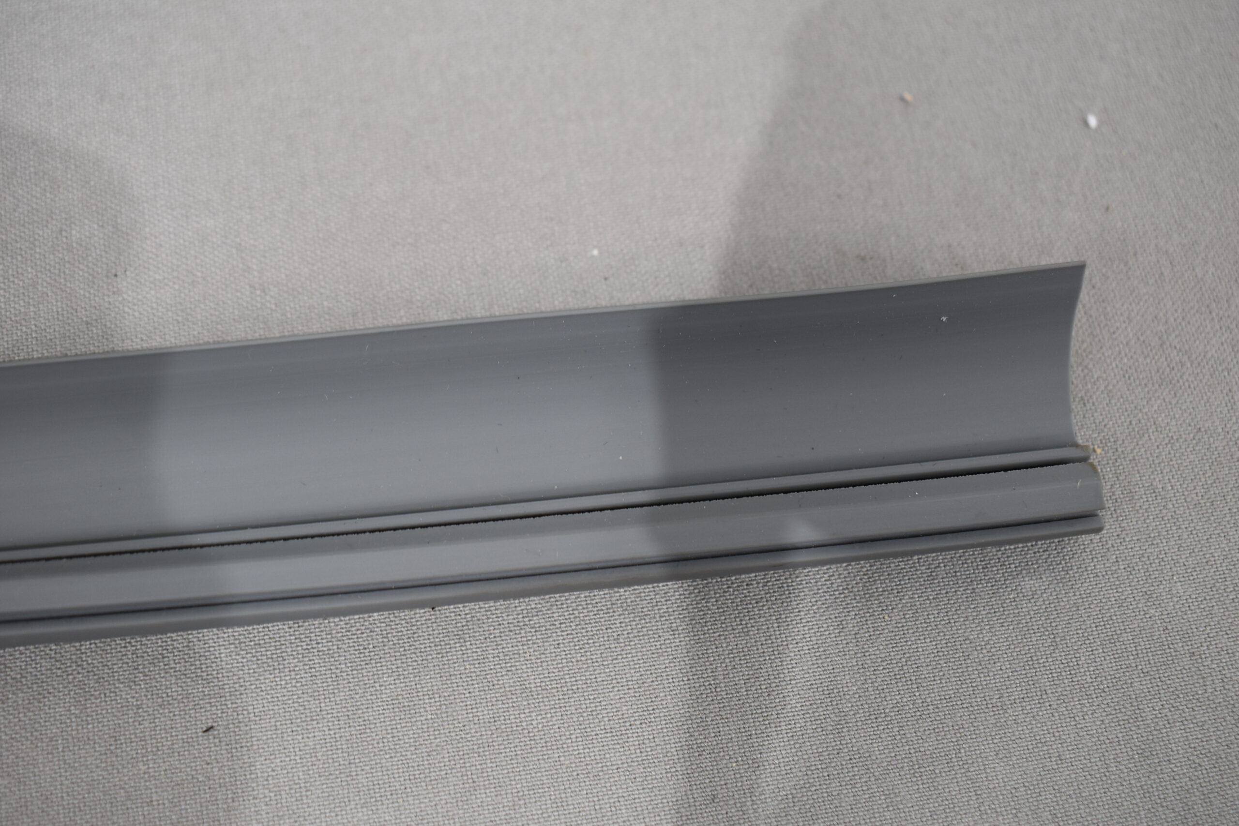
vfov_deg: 33.0
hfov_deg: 47.9
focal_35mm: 40
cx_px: 620
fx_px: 1394
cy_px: 413
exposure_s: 1/60
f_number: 5.6
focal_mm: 27
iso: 400
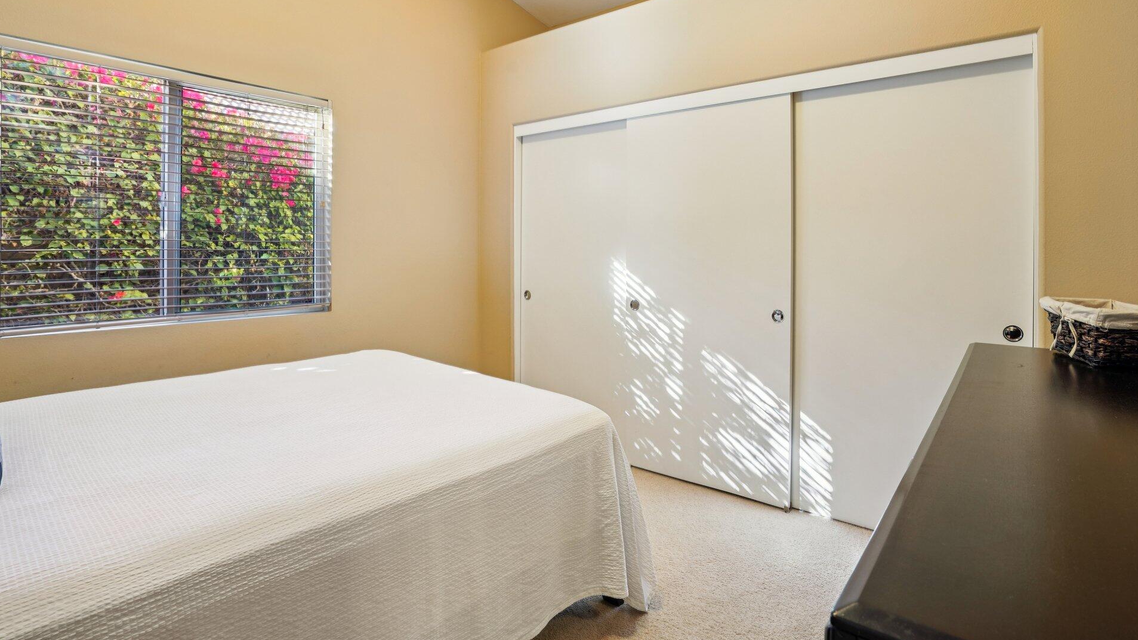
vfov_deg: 60.4
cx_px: 573
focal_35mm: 18
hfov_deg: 92.7
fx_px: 543
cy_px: 248
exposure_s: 1/13
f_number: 8
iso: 400
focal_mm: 16
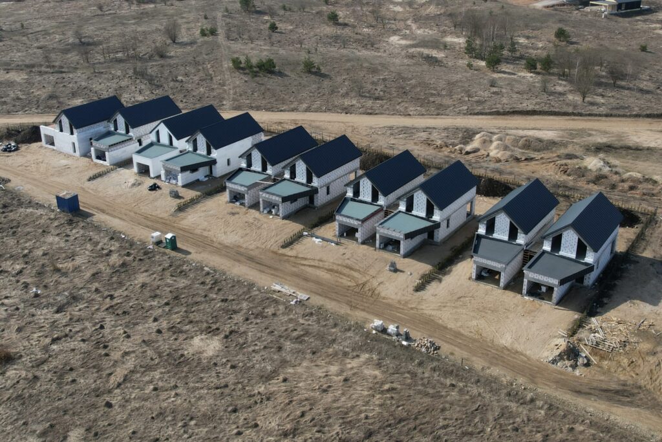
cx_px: 331
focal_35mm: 22
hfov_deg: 78.6
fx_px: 405
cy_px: 221
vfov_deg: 57.2
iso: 200
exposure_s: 1/2000
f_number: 2.8
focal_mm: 8.38
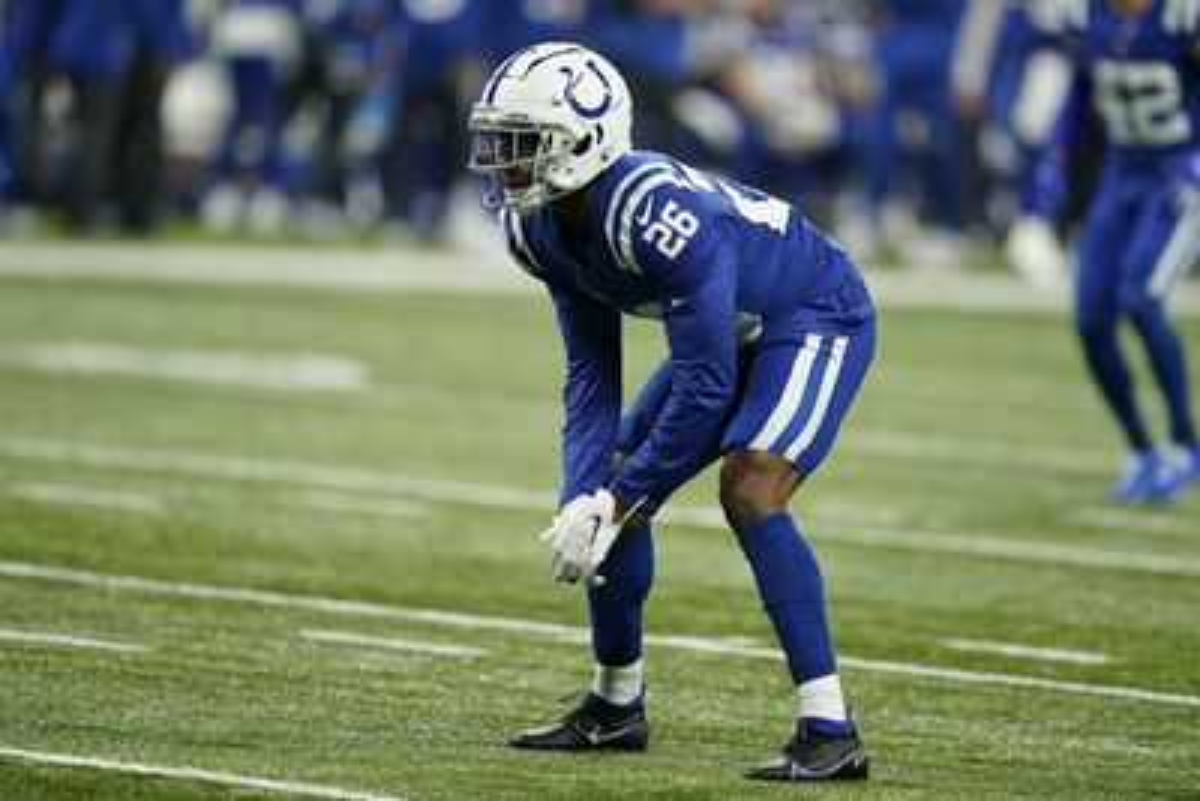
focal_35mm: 400
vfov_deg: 3.4
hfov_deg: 5.2
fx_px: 13337
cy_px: 400
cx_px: 600
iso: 3200
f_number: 2.8
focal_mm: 400
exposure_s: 1/2000
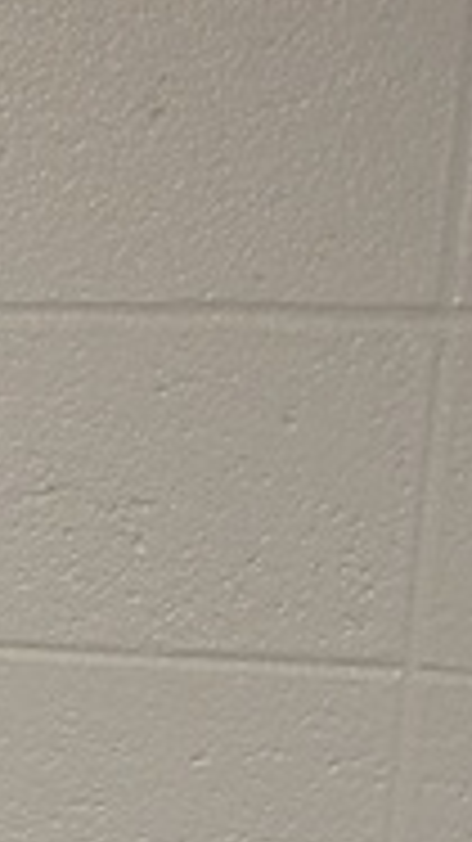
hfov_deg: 7.2
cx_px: -960
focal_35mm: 149
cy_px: 977
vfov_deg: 14.0
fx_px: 3320
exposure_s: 1/30
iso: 391
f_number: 1.89
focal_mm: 5.43
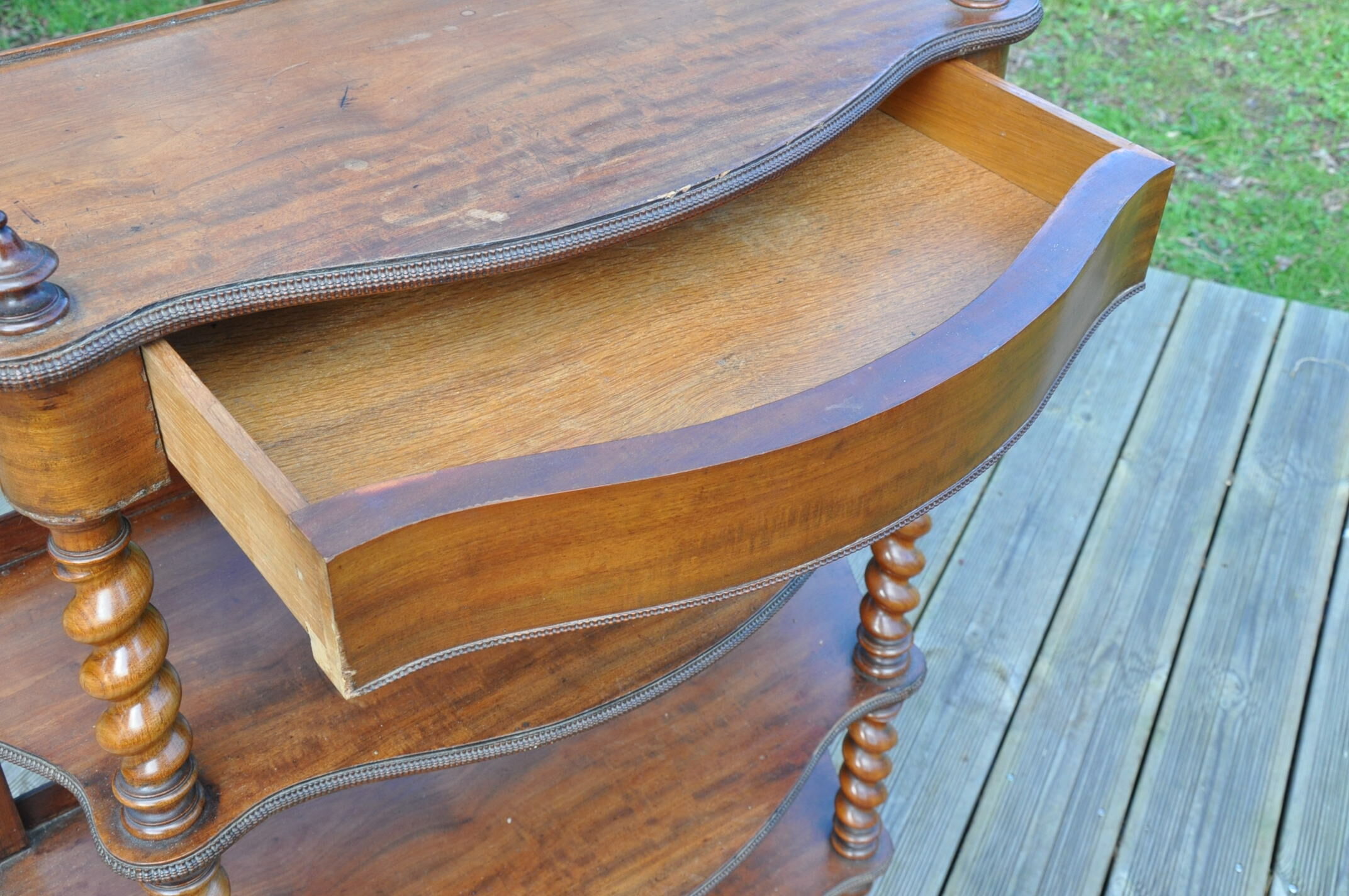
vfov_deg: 31.8
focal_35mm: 42
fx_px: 1572
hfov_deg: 46.4
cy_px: 448
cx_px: 674
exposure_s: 1/90
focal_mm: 28
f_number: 9.5
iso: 800
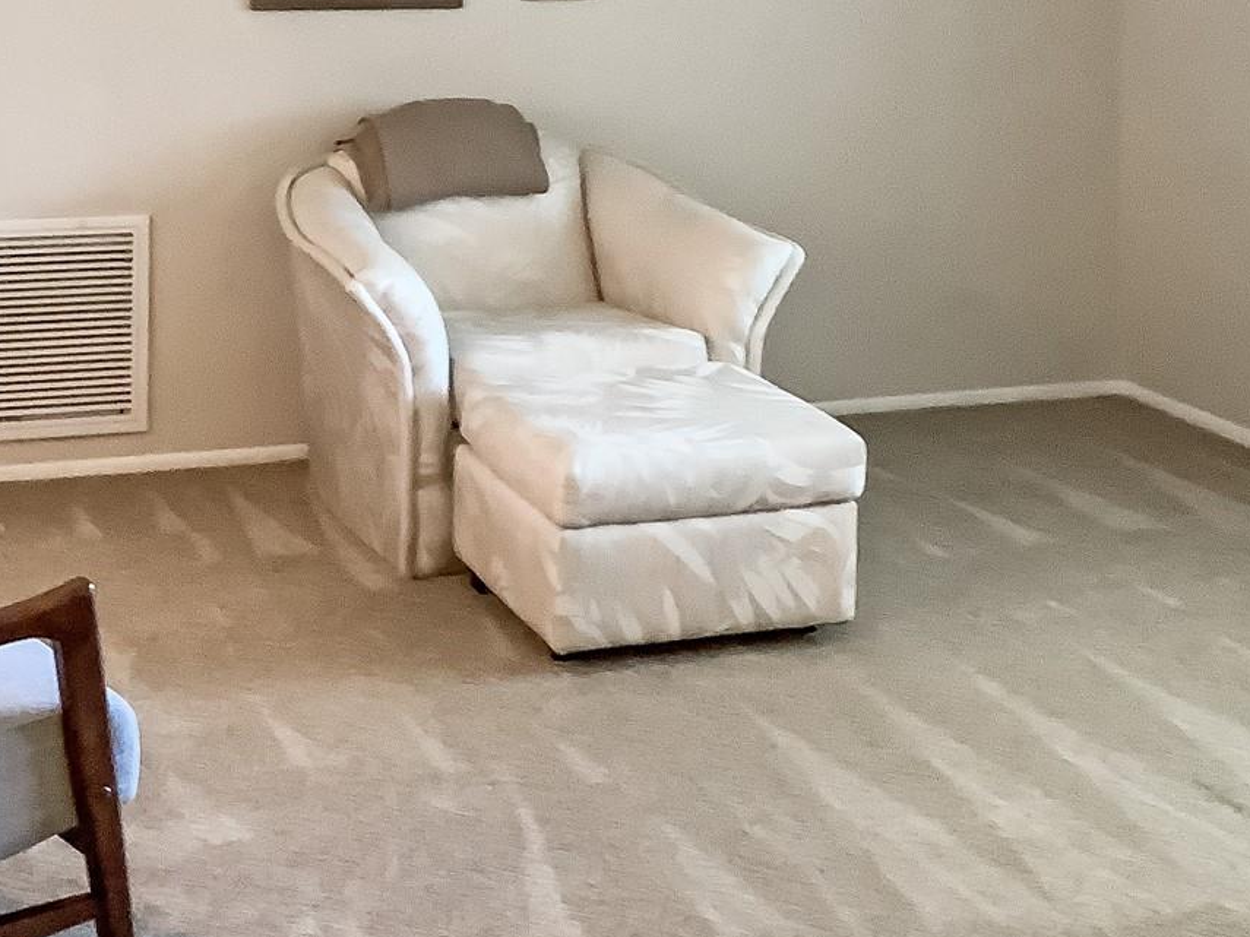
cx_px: 696
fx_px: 2094
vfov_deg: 24.5
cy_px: 82
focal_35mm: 58
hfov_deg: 33.2
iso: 320
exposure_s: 1/40
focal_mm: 3.3
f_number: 2.4
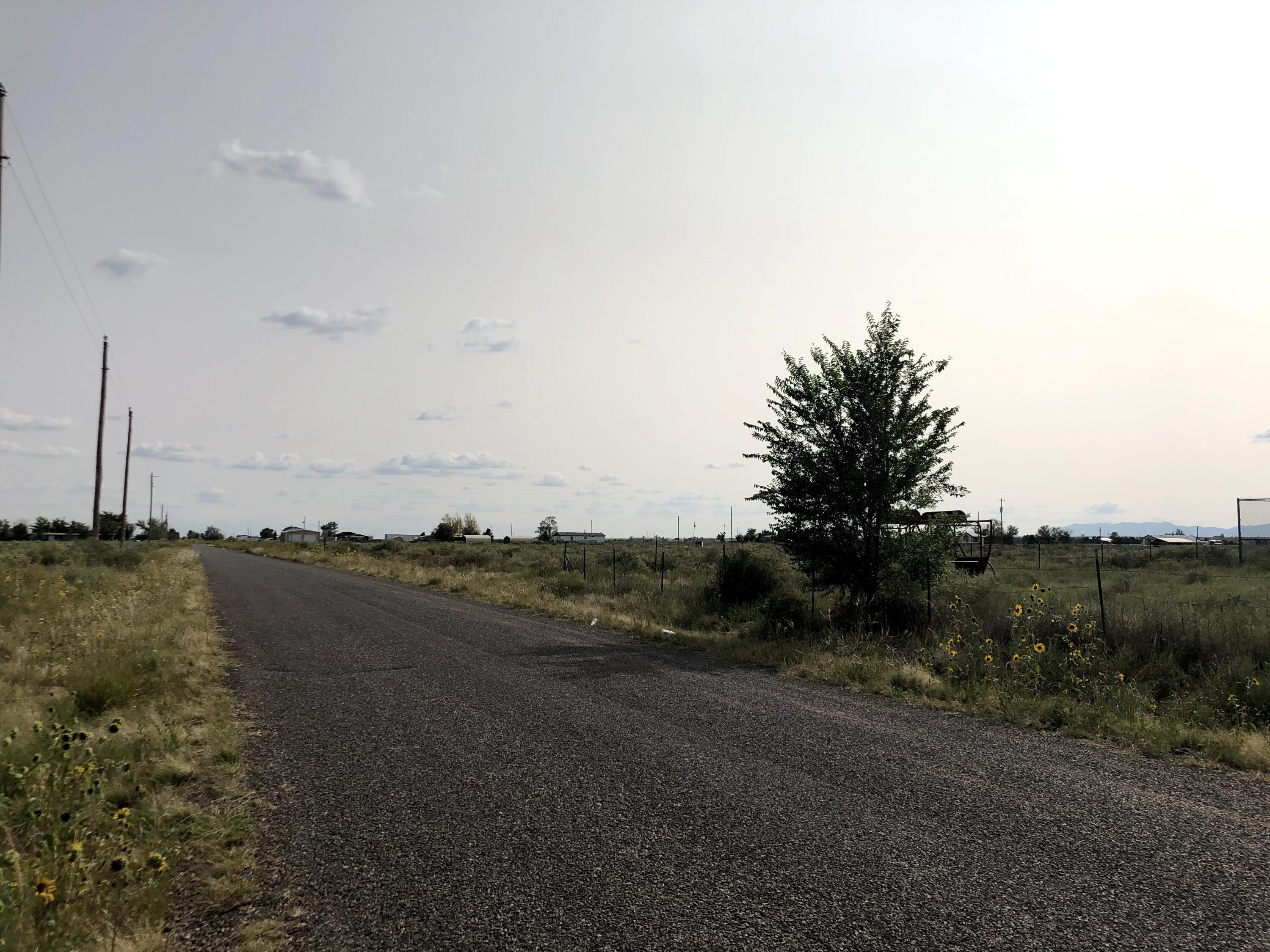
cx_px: 635
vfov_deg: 49.7
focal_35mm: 28
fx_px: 1027
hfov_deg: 63.4
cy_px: 476
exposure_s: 1/8130
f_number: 1.8
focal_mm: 4
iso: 25
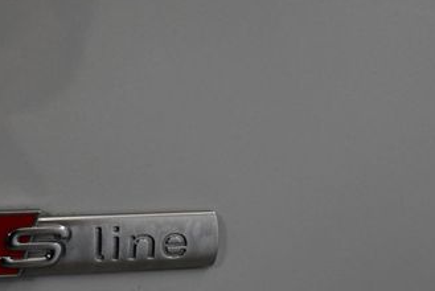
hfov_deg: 28.3
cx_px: 102
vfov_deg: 19.2
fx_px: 847
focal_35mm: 70
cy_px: 246
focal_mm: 18
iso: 800
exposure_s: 1/200
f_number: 3.5
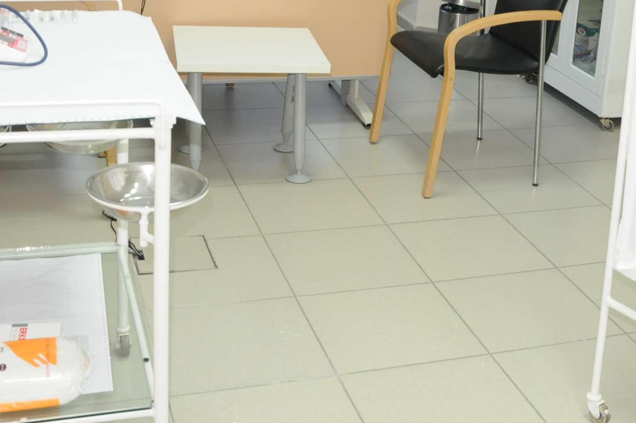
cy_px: 34
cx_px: 425
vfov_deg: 22.7
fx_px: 1023
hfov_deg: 34.2
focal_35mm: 58
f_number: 5
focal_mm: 18
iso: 1000
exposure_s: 1/60
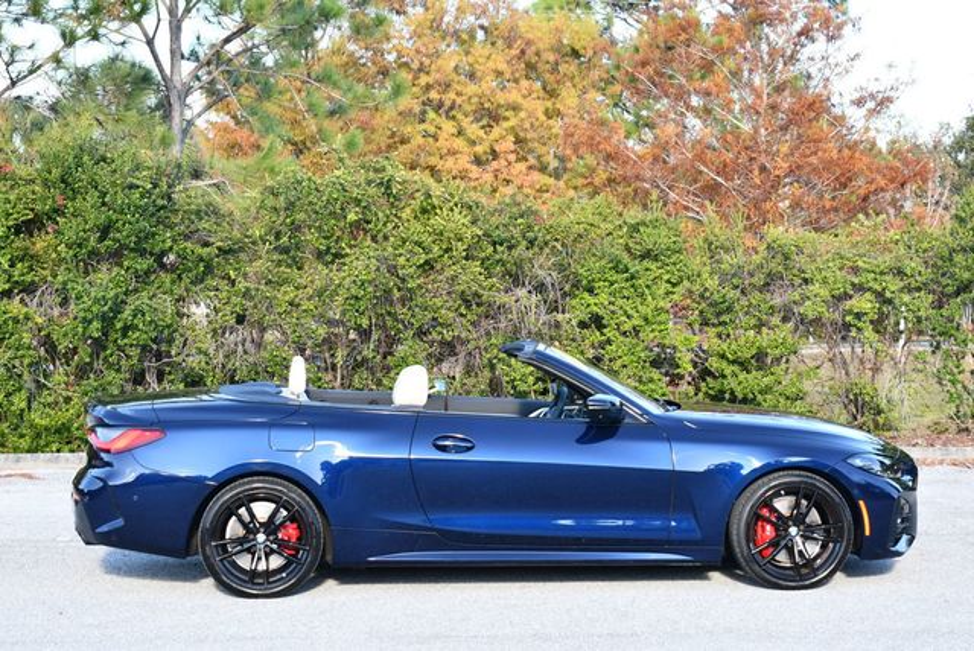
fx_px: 2166
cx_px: 487
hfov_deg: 25.3
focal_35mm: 80
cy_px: 326
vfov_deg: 17.1
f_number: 5.6
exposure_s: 1/250
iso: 400
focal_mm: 40
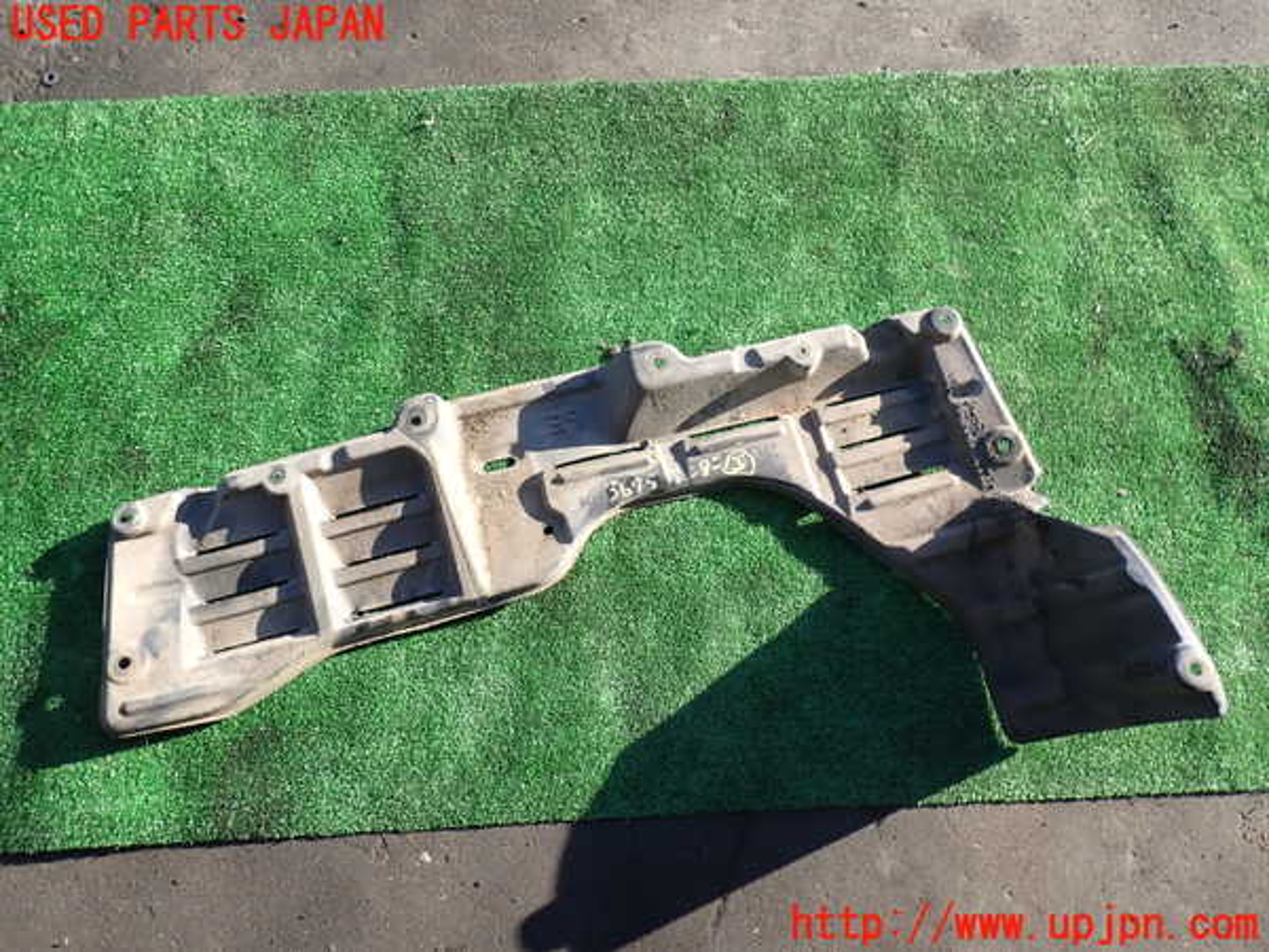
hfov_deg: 69.4
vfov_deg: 54.9
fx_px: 916
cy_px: 476
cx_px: 634
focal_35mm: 25
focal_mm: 4.5
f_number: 2.8
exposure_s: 1/320
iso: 100
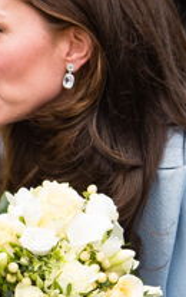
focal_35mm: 931
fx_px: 7525
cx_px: -80
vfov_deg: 2.3
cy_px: 370
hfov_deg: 1.4
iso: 500
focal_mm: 210
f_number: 5.6
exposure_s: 1/640
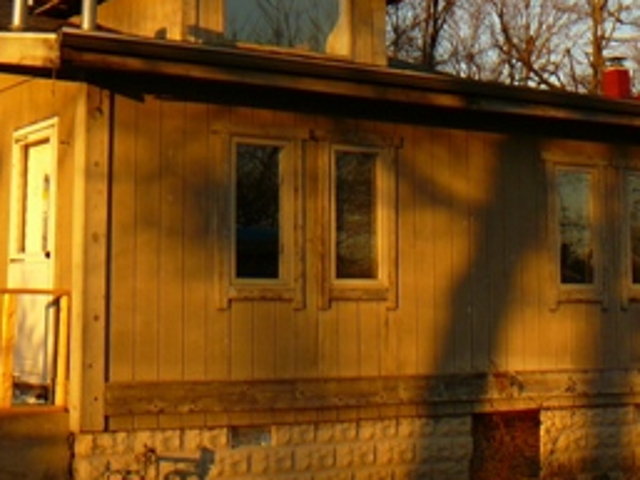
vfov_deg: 24.0
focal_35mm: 61
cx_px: 242
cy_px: 189
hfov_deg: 31.5
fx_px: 1128
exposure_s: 1/400
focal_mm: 5.2
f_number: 2.8
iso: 80
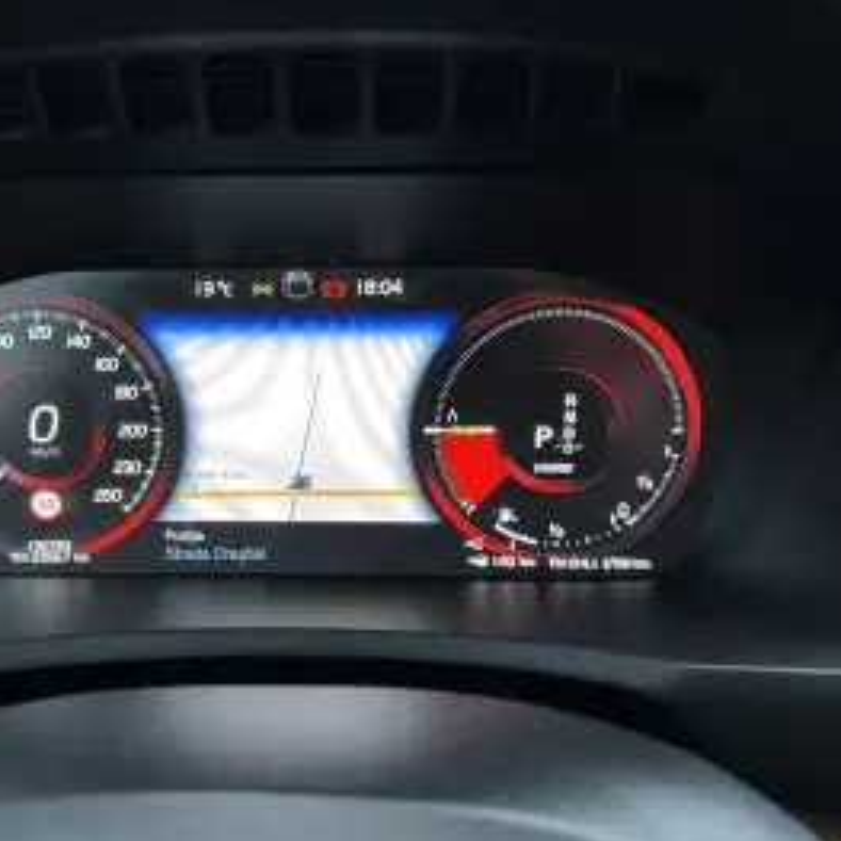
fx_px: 797
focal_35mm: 29
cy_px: 422
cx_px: 291
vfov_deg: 55.6
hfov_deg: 54.7
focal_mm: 6.76
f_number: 1.78
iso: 640
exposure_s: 1/57
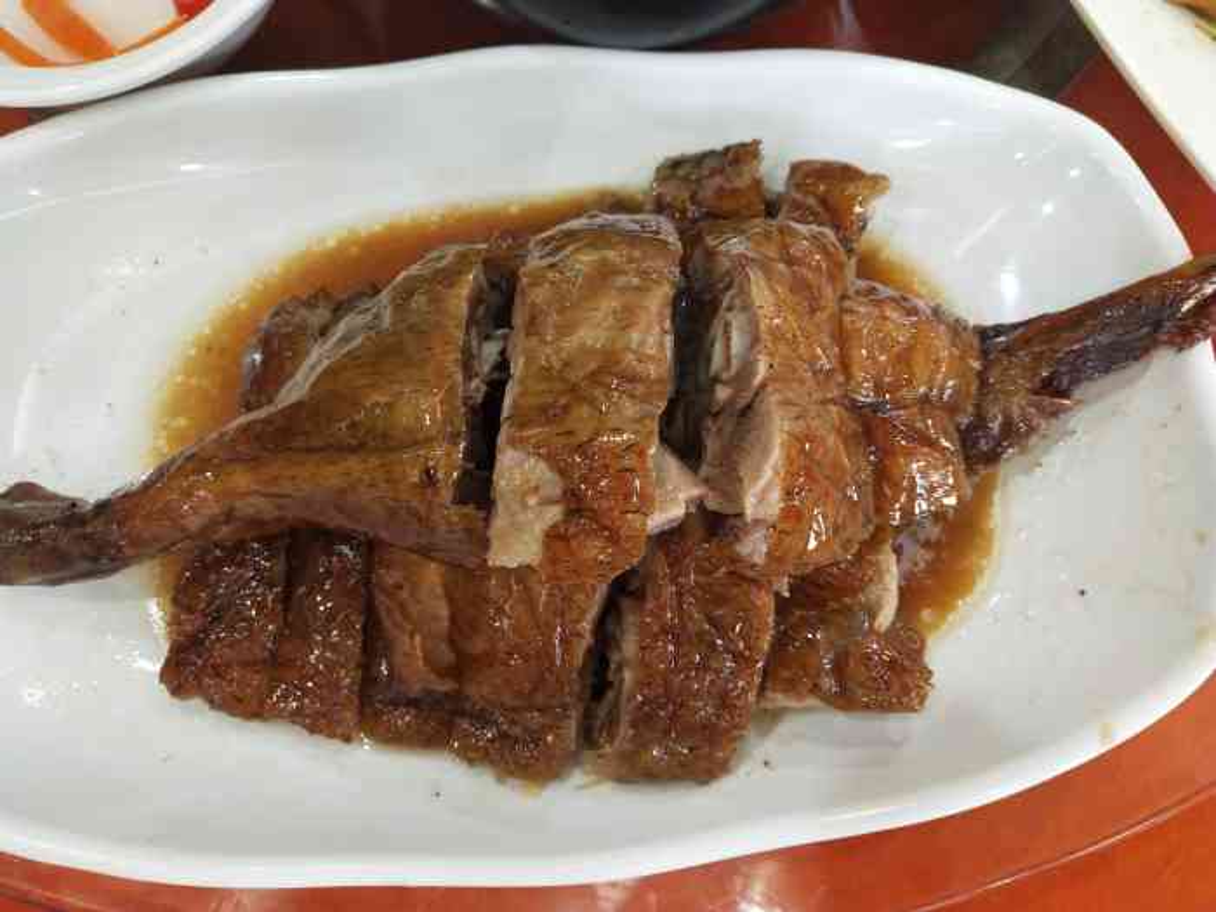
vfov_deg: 46.8
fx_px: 1054
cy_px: 456
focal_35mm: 30
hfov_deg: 60.0
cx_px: 608
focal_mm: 3.95
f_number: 1.8
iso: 365
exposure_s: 1/50
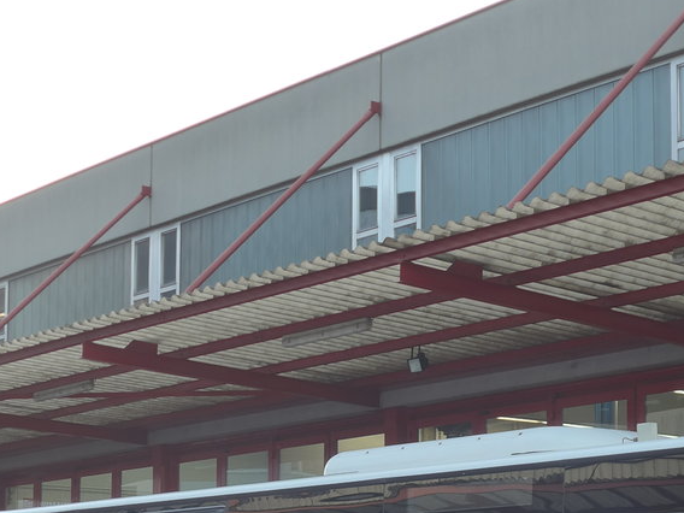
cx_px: 407
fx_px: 1838
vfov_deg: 15.6
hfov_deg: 21.1
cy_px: 500
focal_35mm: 93
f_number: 2.8
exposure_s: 1/125
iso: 160
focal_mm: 9
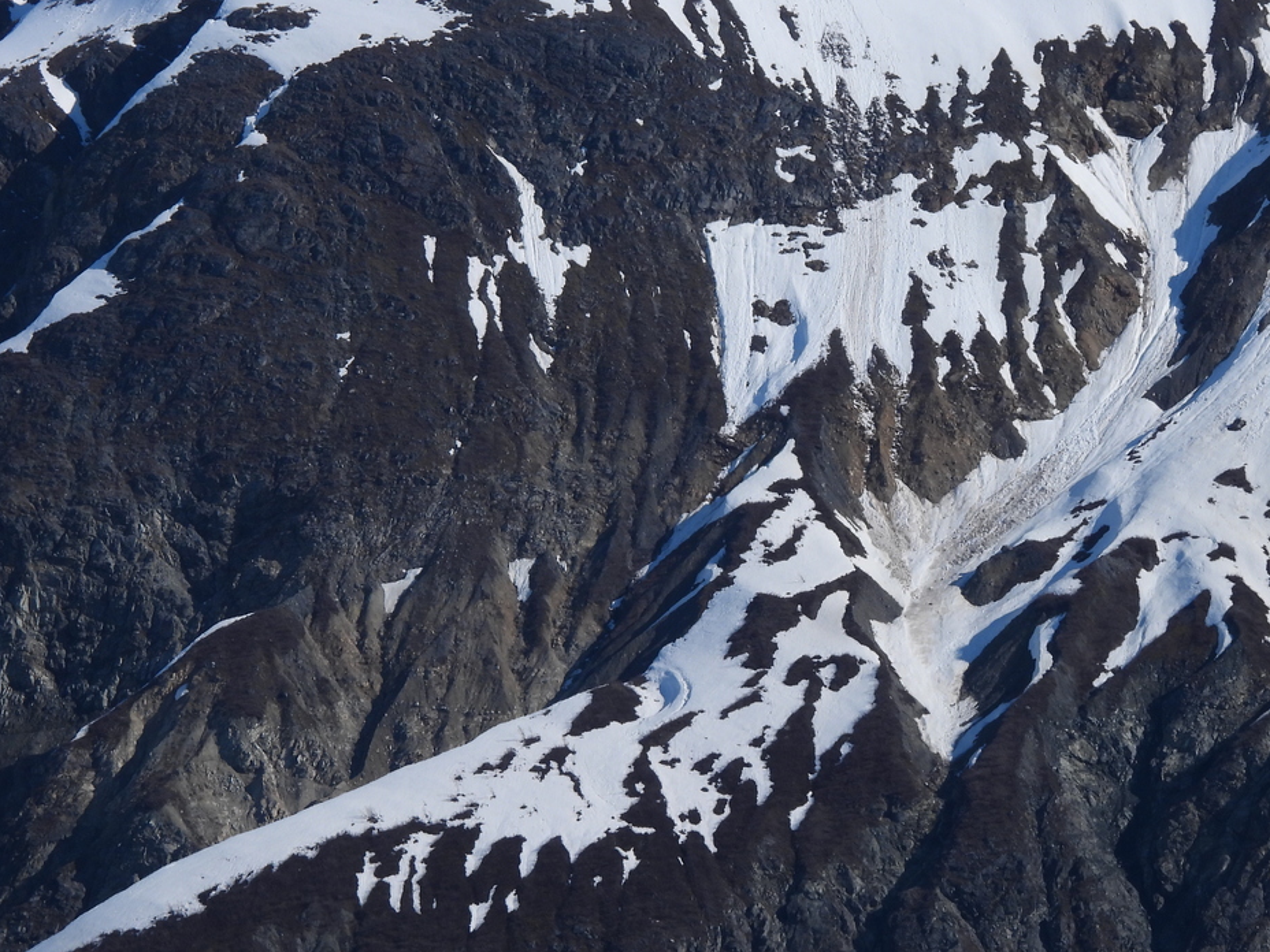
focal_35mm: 414
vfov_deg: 3.6
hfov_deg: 4.8
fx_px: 15189
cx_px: 720
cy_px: 304
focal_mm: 53.5
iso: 100
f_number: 5
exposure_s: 1/1600
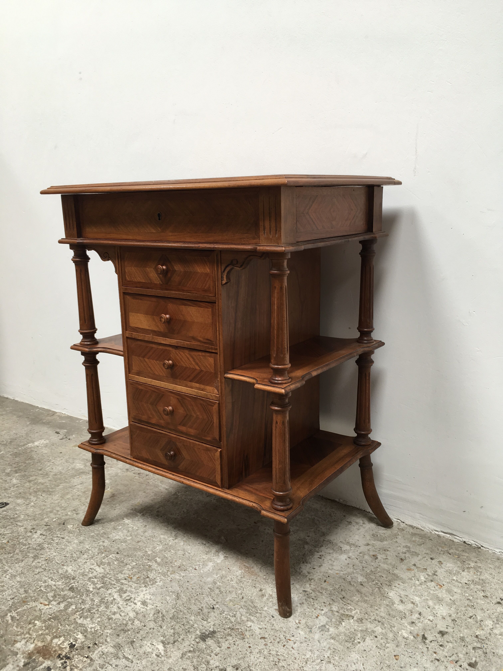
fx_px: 562
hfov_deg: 48.2
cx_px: 252
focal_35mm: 29
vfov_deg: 61.7
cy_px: 336
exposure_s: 1/50
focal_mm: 4.15
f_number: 2.2
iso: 25
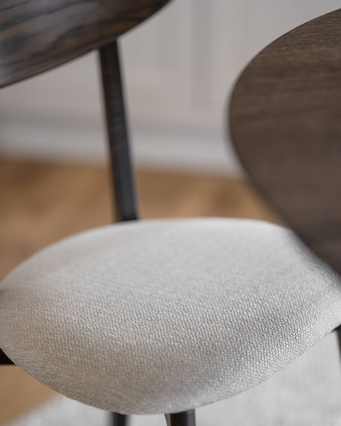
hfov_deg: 16.0
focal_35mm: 96
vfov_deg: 20.0
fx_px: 1211
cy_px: 226
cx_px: 170
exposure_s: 1/125
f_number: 1.8
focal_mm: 85
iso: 320
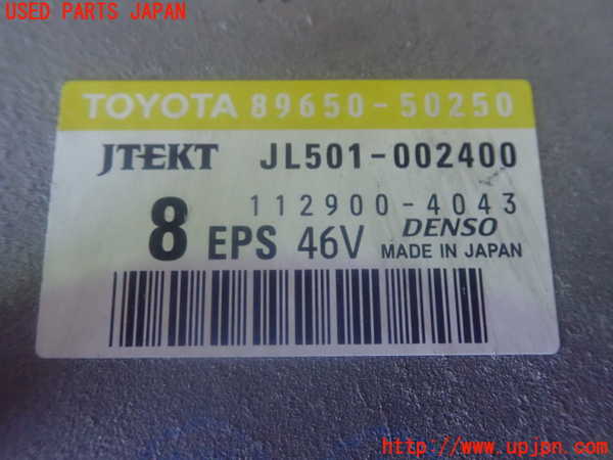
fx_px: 531
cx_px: 306
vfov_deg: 46.8
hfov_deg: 60.0
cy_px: 230
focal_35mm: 30
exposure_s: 1/30
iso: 1250
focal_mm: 5.5
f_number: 2.3
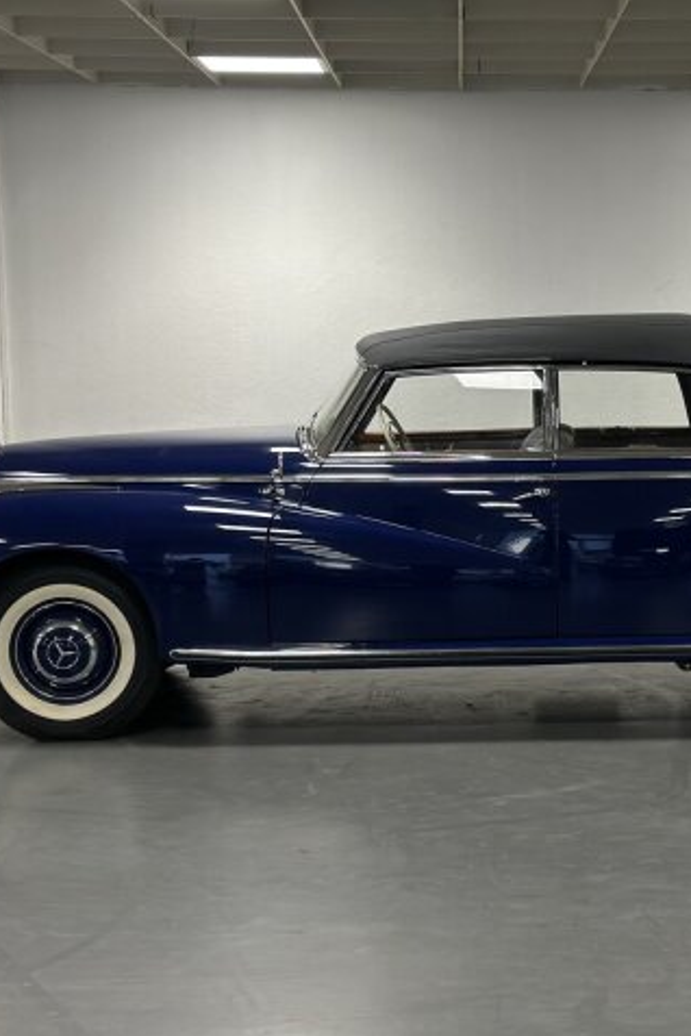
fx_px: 1929
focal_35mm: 67
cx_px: 528
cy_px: 517
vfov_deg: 30.1
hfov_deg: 20.1
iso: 125
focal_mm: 6.86
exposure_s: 1/61
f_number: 1.78
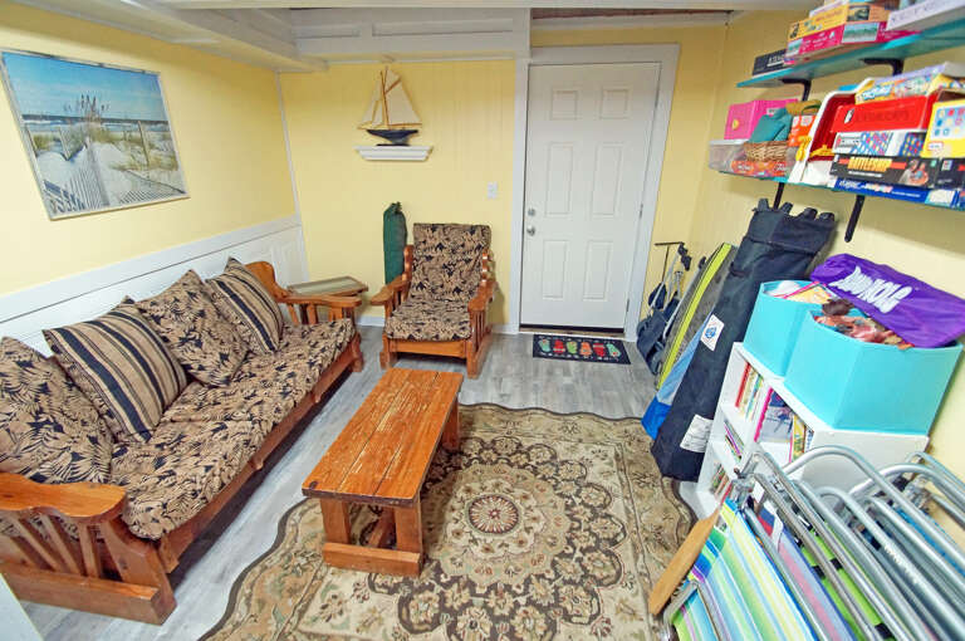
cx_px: 482
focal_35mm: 15
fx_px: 402
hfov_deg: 100.5
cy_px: 320
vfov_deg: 77.2
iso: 1250
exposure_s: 1/60
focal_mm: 10
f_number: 4
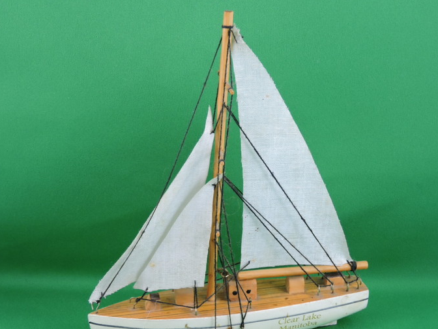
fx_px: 873
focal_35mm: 69
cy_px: 181
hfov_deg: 28.2
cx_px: 218
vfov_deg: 21.3
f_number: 4.2
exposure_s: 1/125
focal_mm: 10.7
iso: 640
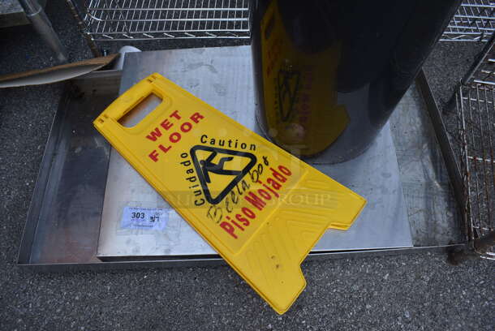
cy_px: 166
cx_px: 248
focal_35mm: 27
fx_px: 372
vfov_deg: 48.0
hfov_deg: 67.3
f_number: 6.3
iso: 200
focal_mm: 18
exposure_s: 1/160
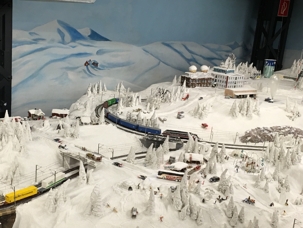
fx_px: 420
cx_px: 105
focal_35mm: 48
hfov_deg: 39.3
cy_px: 129
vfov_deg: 30.2
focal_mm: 4.15
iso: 40
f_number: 2.2
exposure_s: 1/33
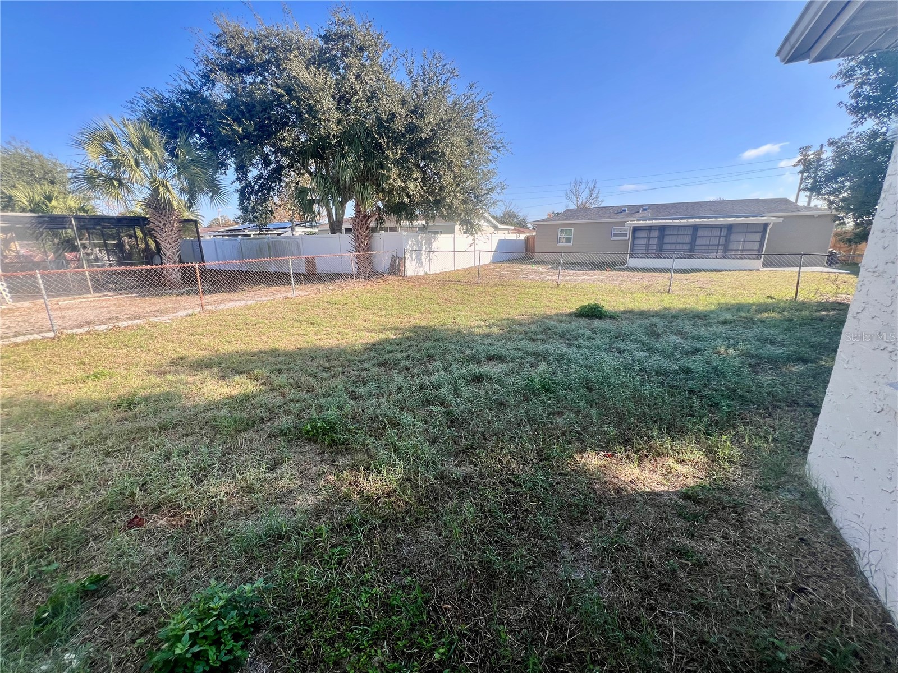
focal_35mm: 13
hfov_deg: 106.2
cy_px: 336
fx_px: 337
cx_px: 449
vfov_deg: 89.9
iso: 32
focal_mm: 1.57
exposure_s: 1/504
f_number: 1.8
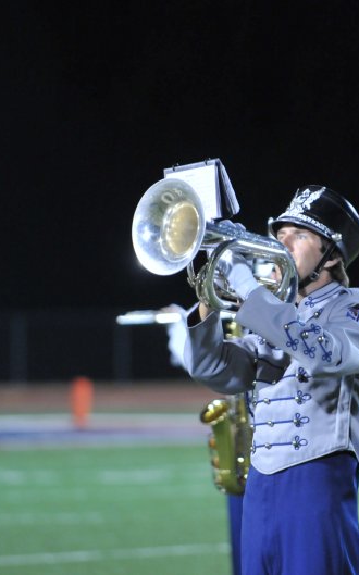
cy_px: 288
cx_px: 306
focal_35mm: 462
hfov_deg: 2.8
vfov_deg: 4.6
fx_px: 7242
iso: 1600
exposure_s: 1/100
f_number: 2.8
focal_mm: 200
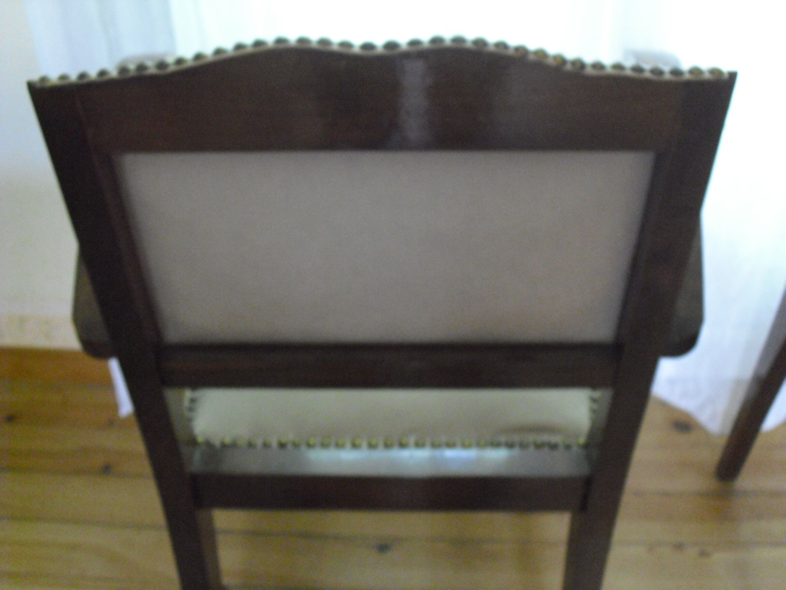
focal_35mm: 36
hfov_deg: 51.4
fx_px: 817
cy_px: 295
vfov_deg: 39.7
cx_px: 393
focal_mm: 6.3
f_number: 3.1
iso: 800
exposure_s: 1/40
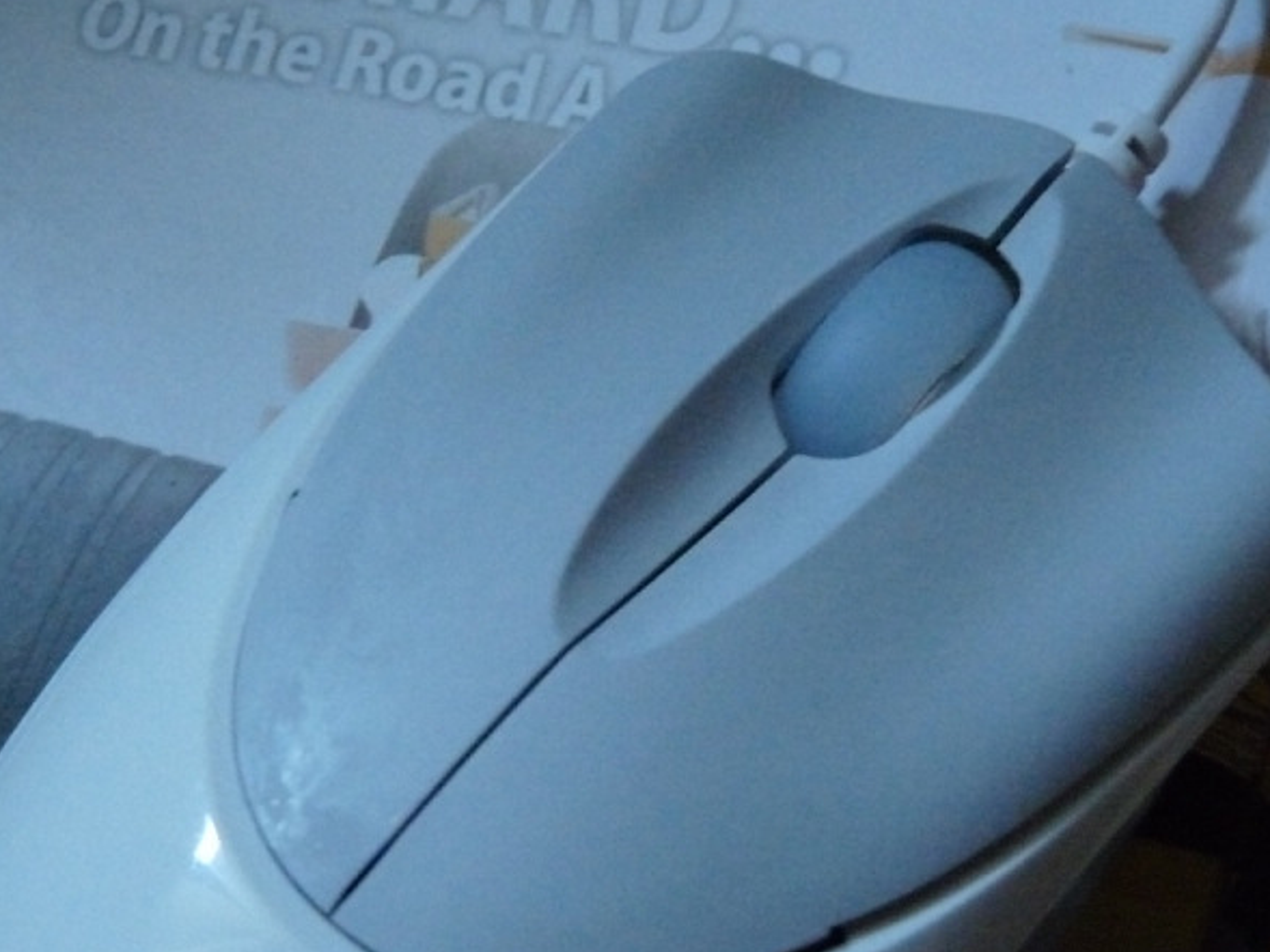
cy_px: 509
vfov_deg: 25.7
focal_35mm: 57
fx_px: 2092
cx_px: 647
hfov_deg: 33.8
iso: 800
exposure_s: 1/15
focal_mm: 6.1
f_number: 3
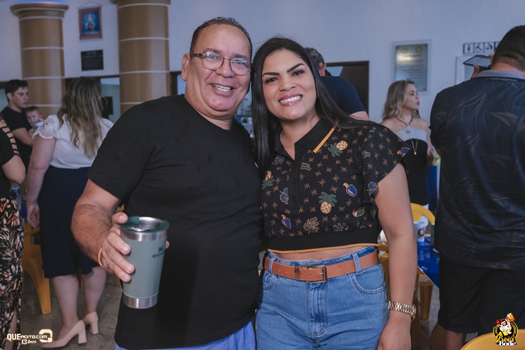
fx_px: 525
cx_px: 262
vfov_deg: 36.9
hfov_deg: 53.1
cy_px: 175
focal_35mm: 36
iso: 2500
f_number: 3.2
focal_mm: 24
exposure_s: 1/400
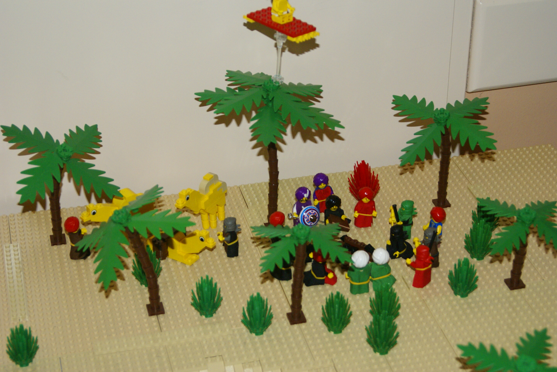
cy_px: 186
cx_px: 278
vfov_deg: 18.2
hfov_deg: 27.0
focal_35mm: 75
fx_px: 1161
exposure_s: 1/80
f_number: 5.6
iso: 400
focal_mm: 50
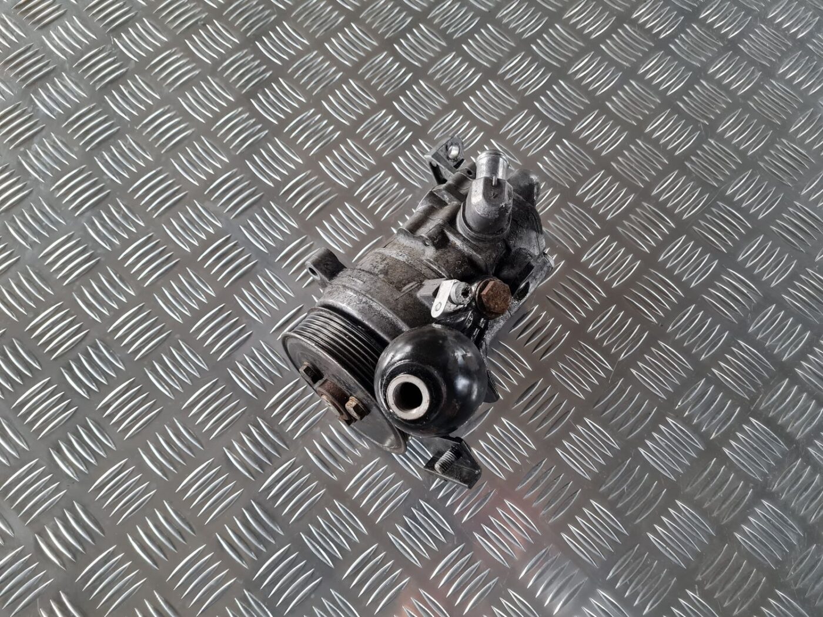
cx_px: 412
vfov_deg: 53.1
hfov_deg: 67.3
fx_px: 618
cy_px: 308
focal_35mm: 26
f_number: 1.8
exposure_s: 1/100
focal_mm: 5.4
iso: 320
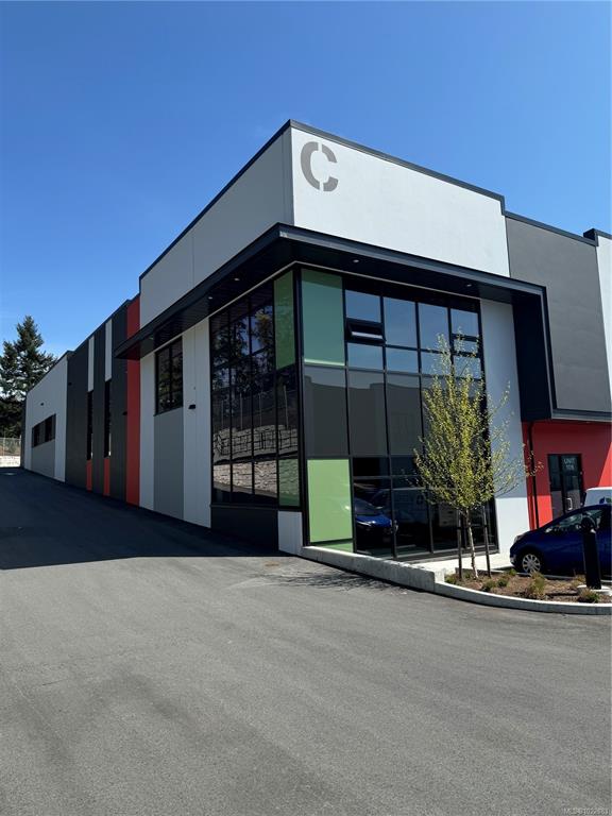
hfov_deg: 56.8
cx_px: 306
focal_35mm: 24
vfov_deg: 71.6
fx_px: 566
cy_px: 408
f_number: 1.78
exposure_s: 1/4310
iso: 80
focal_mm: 6.76
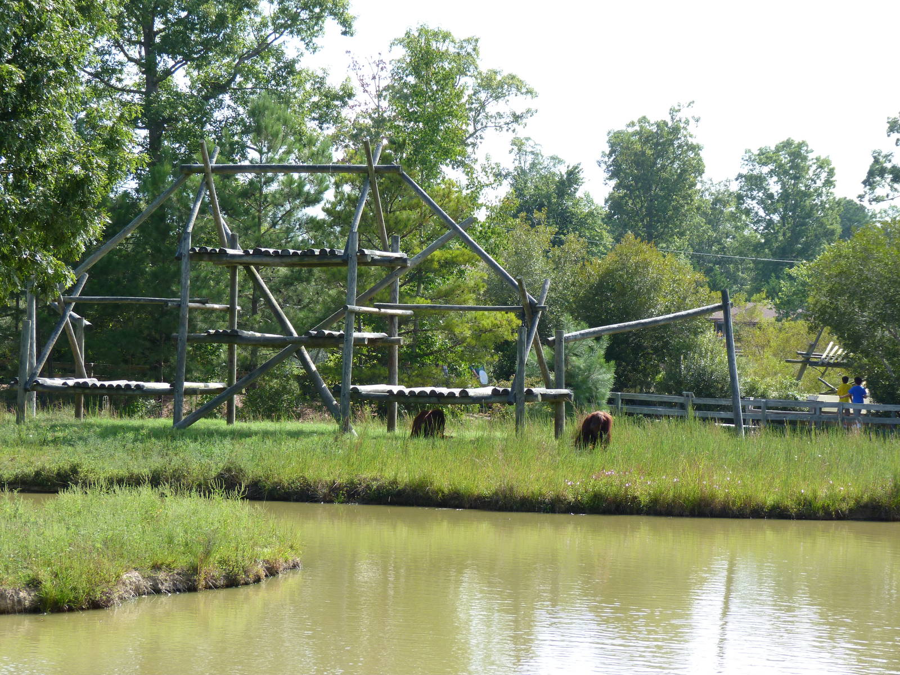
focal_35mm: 95
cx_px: 450
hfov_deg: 20.7
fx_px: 2470
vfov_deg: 15.6
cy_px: 338
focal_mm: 17.2
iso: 80
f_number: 4
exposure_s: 1/200
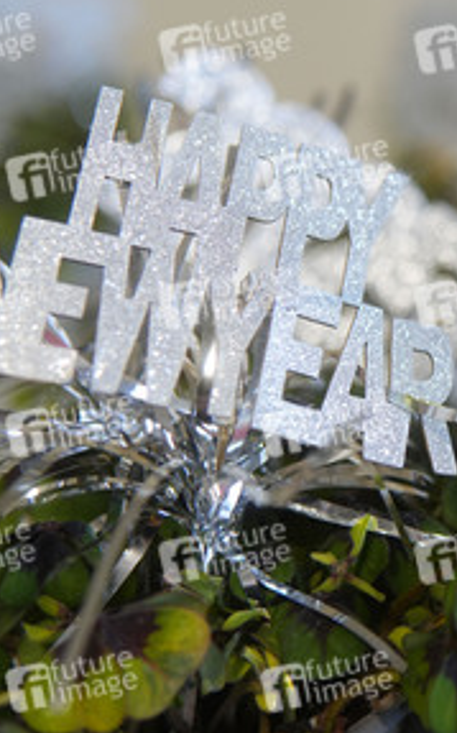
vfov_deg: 28.6
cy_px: 363
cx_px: 514
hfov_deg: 17.4
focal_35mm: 72
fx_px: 1437
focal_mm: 30
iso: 500
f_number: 2.5
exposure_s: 1/50
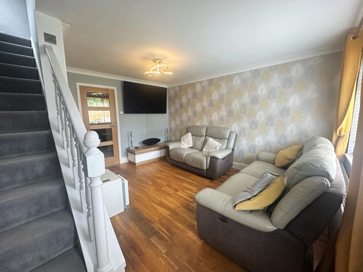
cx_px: 182
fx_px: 147
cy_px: 136
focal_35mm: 14
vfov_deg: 85.7
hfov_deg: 102.1
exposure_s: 1/100
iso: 250
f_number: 2.2
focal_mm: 2.22
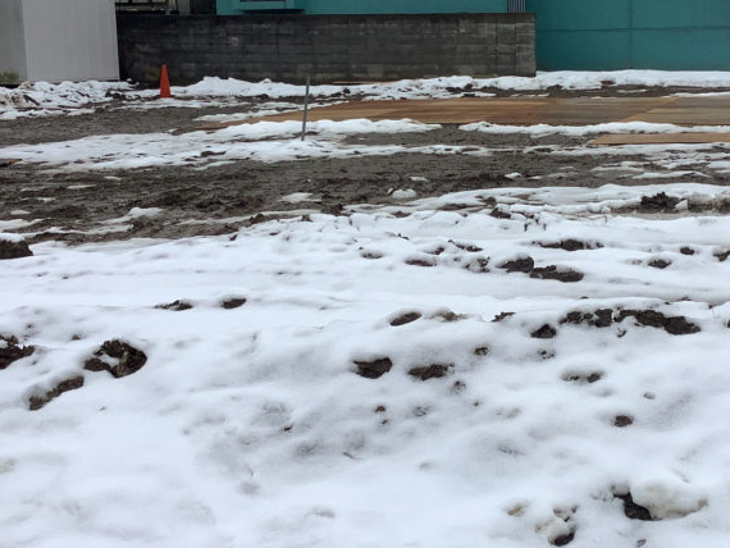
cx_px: 462
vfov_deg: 25.2
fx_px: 1224
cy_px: 261
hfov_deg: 33.0
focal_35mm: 58
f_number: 2.4
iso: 25
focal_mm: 3.3
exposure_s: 1/100
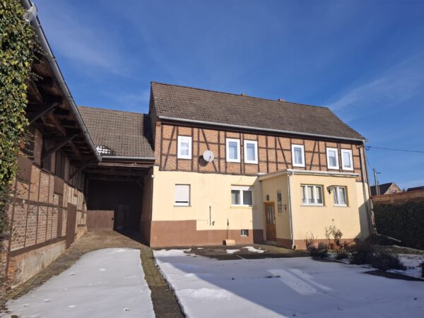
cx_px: 212
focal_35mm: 23
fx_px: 282
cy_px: 159
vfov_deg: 58.9
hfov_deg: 73.9
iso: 50
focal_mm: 5.54
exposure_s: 1/1835
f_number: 1.8
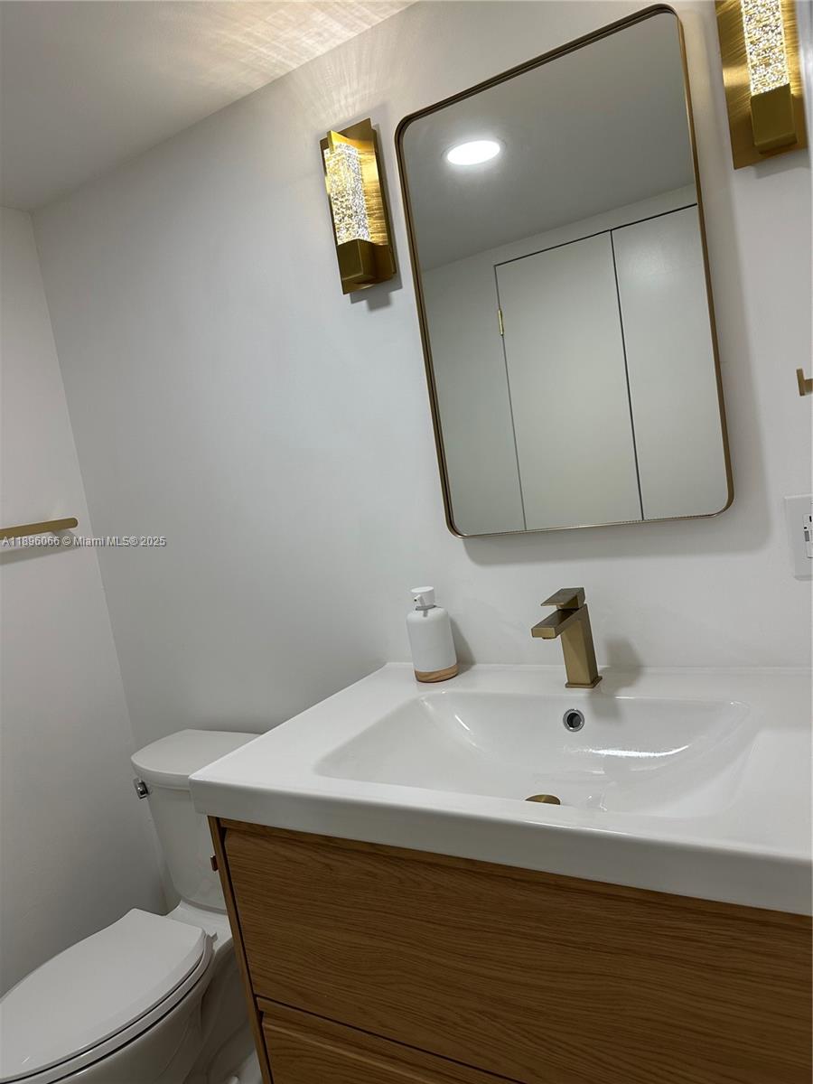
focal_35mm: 24
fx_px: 752
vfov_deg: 71.6
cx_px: 406
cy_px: 542
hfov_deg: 56.8
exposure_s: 1/120
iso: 80
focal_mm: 6.86
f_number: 1.78
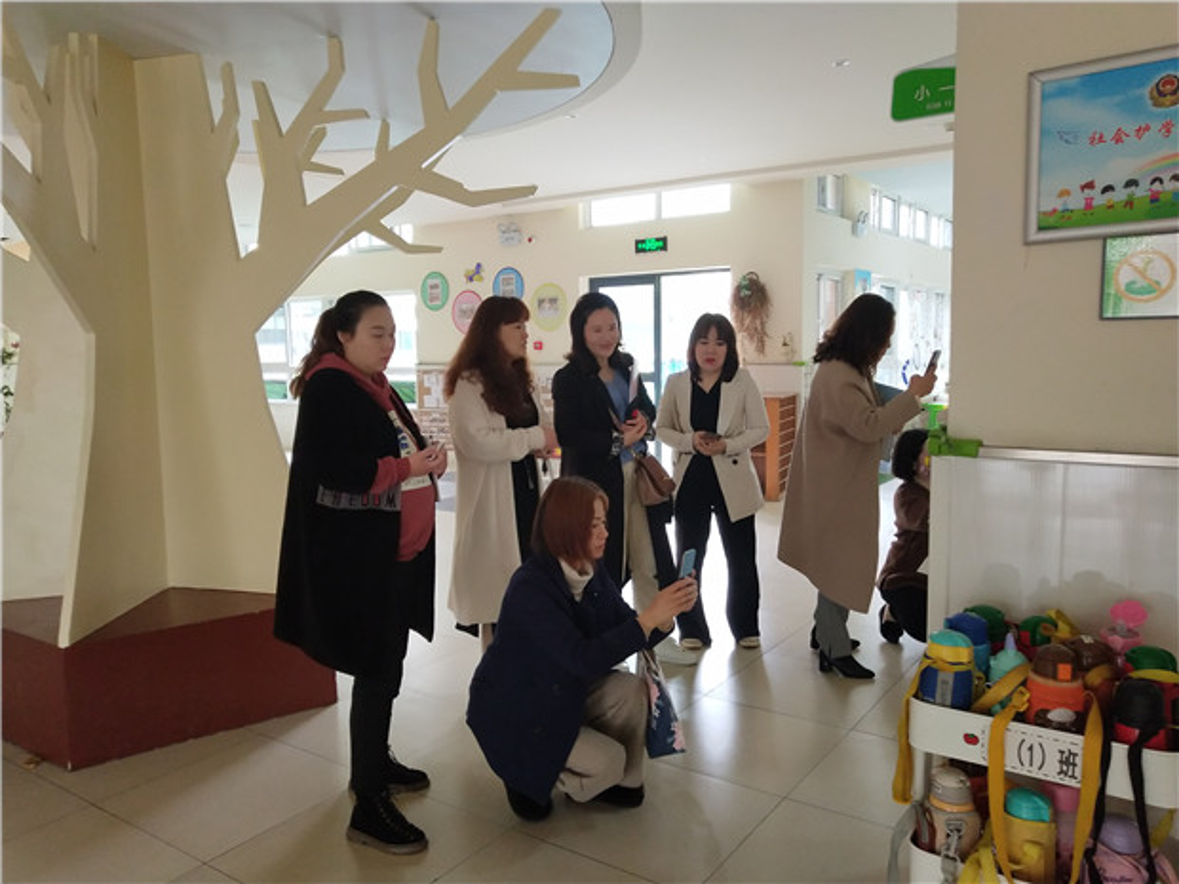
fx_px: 1022
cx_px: 590
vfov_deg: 46.8
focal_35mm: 30
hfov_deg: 60.0
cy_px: 442
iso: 305
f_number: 1.8
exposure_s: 1/50
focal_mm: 3.95
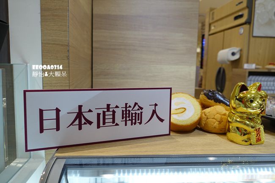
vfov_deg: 43.6
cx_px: 138
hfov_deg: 61.9
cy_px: 92
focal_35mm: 30
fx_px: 229
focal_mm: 10.89
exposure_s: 1/50
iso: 125
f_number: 2.8
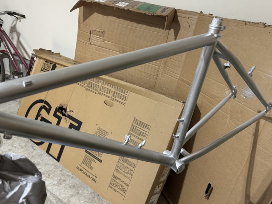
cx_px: 116
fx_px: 228
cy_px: 89
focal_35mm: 29
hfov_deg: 61.4
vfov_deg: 48.1
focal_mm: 6.76
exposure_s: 1/60
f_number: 1.78
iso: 250
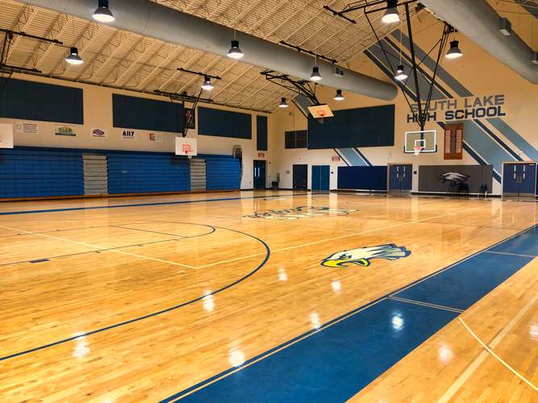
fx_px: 435
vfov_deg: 49.7
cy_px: 202
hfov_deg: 63.5
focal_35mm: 28
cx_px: 269
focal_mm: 4
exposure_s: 1/20
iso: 32
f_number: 1.8
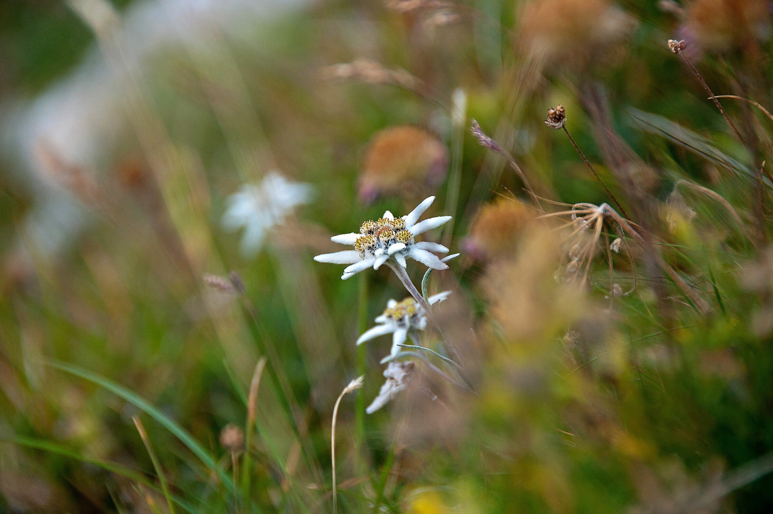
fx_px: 6434
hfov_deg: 6.9
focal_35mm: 300
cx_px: 386
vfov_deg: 4.6
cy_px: 257
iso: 400
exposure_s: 1/125
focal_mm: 200
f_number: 5.6
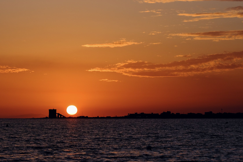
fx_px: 904
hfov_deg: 15.3
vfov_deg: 10.2
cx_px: 116
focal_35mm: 134
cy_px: 78
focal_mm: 81.9
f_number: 8
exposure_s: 1/680
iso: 400
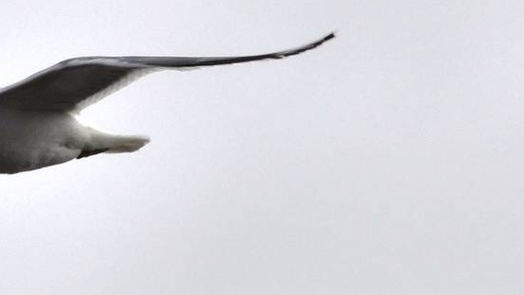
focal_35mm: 1360
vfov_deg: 0.9
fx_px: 18902
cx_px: 122
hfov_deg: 1.6
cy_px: 33
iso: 200
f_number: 13
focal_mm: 300
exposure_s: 1/800
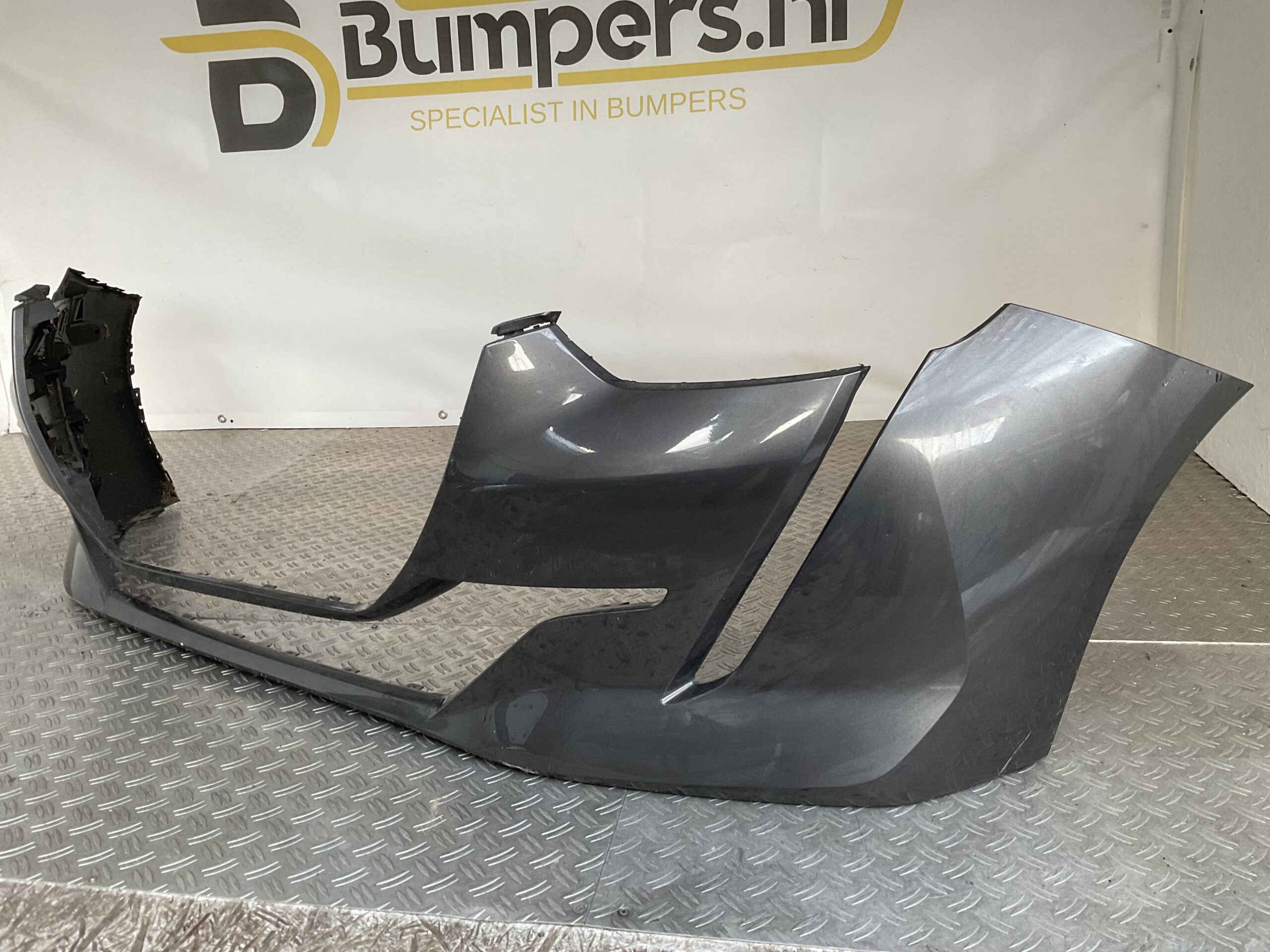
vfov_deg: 48.2
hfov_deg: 61.7
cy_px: 476
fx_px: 1064
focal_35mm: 29
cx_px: 635
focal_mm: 3
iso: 50
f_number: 1.8
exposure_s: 1/50
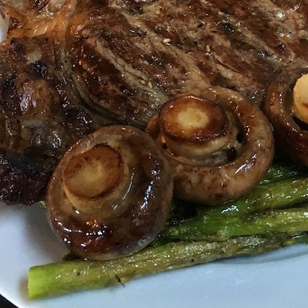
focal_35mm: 69
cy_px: 68
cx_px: 229
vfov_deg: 24.7
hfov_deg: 24.7
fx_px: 695
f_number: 2.2
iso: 250
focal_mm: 4.15
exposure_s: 1/17
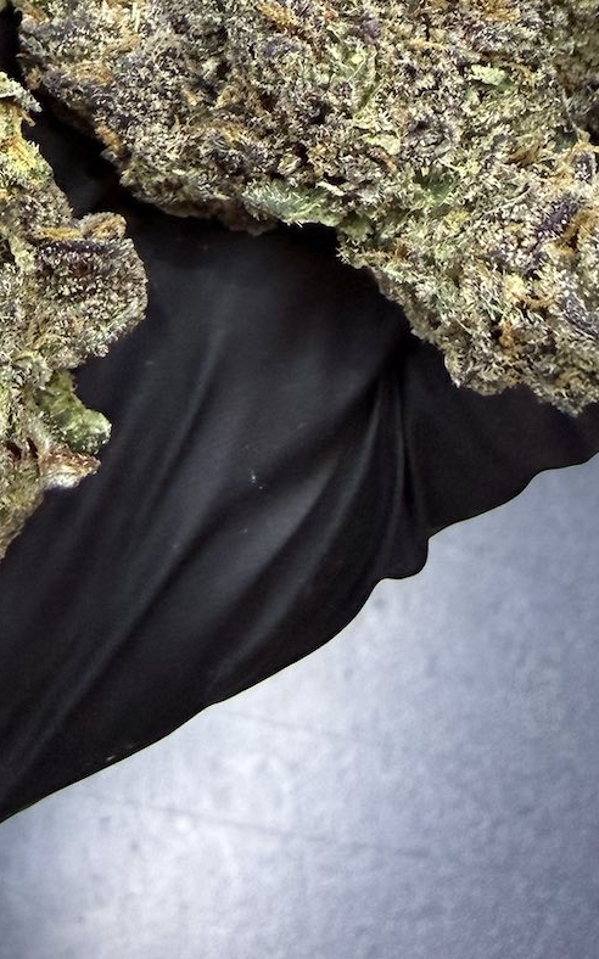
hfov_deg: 20.6
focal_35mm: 62
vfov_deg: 30.0
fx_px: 1621
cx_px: 83
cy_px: -68
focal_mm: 2.22
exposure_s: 1/50
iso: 400
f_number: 2.2
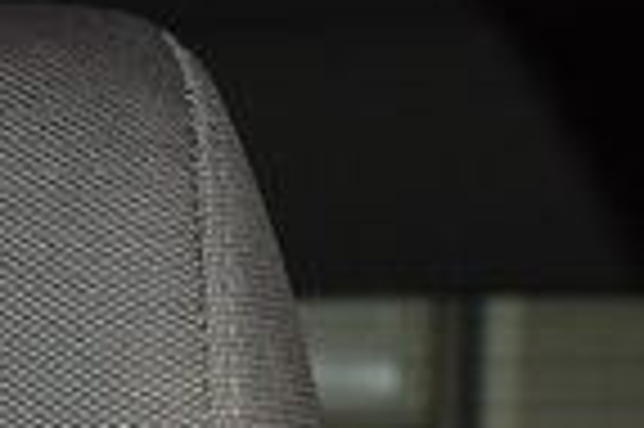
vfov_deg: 8.2
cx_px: -252
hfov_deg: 12.3
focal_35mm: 161
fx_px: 2877
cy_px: 791
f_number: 3.8
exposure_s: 1/125
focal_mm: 24
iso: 1400
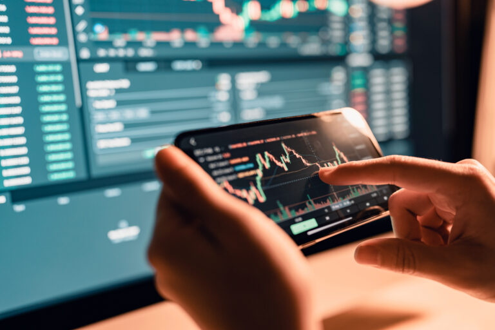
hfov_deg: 54.4
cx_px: 248
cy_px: 165
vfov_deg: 37.9
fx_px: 481
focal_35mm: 35
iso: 500
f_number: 1.8
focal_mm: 35
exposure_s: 1/50
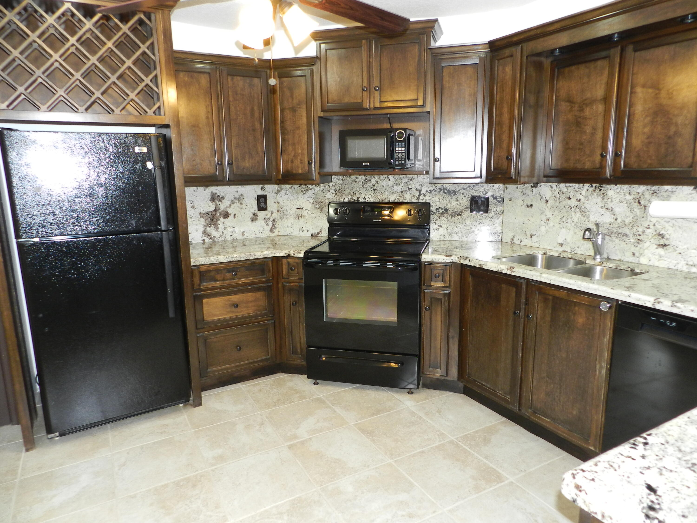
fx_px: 463
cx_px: 348
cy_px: 262
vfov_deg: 58.9
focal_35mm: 23
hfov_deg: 73.9
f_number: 3.4
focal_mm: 4
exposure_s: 1/30
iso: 250
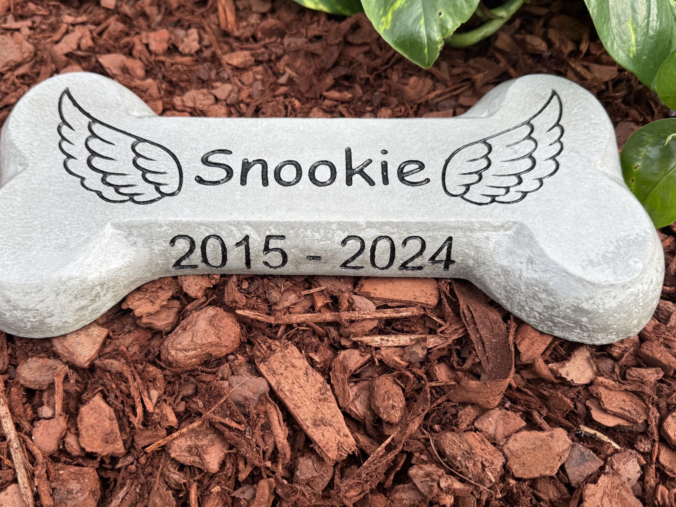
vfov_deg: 46.8
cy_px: 267
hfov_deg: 59.9
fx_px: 586
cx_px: 311
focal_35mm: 30
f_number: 1.78
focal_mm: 6.76
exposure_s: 1/572
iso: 80
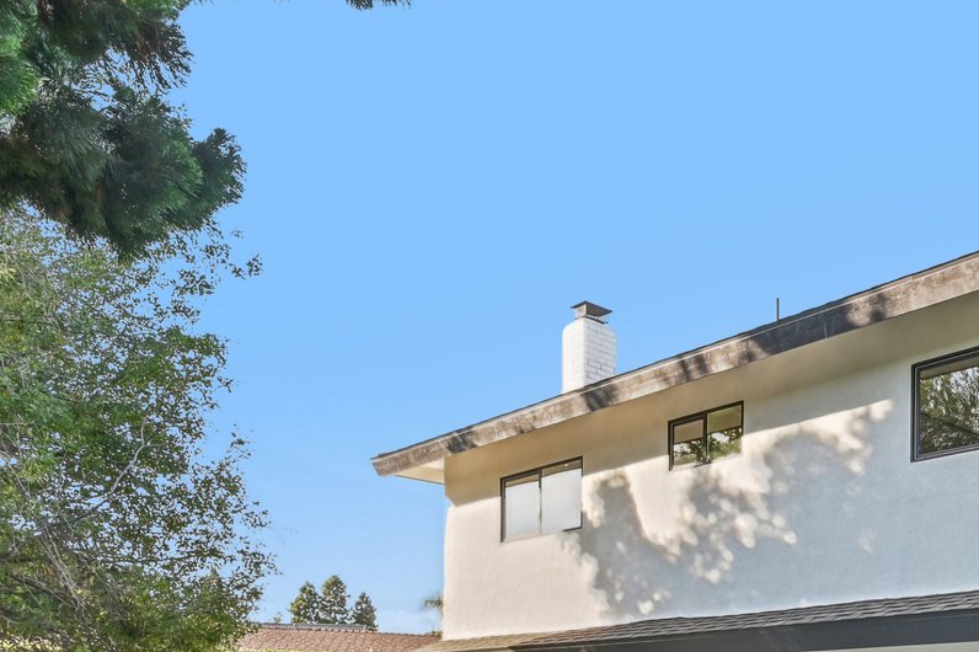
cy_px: 822
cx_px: 769
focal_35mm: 36
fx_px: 979
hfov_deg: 50.3
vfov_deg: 30.2
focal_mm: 14
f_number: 20
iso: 250
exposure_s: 1/10
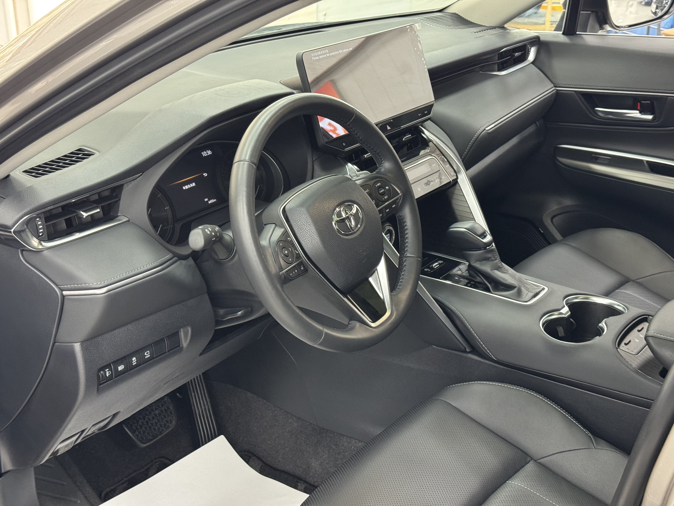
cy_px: 253
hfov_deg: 39.7
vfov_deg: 30.3
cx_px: 337
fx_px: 935
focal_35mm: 48
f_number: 1.78
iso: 400
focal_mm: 6.76
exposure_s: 1/33
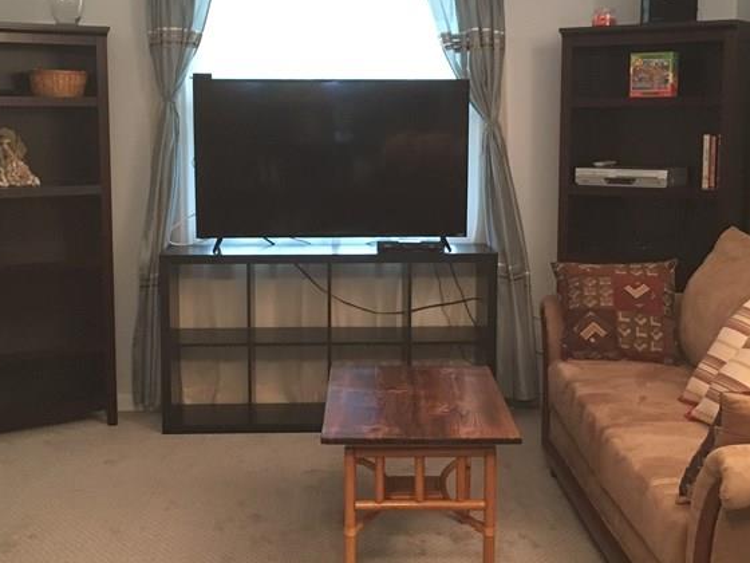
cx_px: 364
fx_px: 1148
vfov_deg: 27.5
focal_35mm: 53
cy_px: 273
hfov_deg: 36.2
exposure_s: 1/30
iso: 200
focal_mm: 4.15
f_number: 2.2
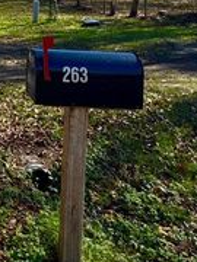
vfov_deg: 32.4
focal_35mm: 52
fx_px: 395
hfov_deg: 23.5
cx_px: -83
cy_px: -27
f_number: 2.2
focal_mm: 2.22
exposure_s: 1/1034
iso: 40
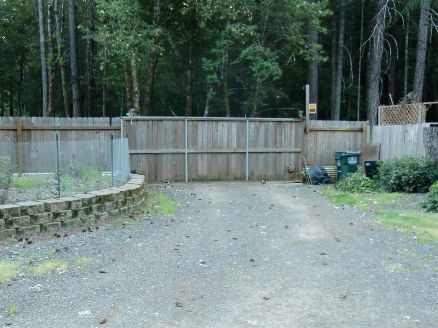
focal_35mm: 40
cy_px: 164
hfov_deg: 46.8
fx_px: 506
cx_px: 219
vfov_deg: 35.9
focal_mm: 7.1
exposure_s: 1/50
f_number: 3.8
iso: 400
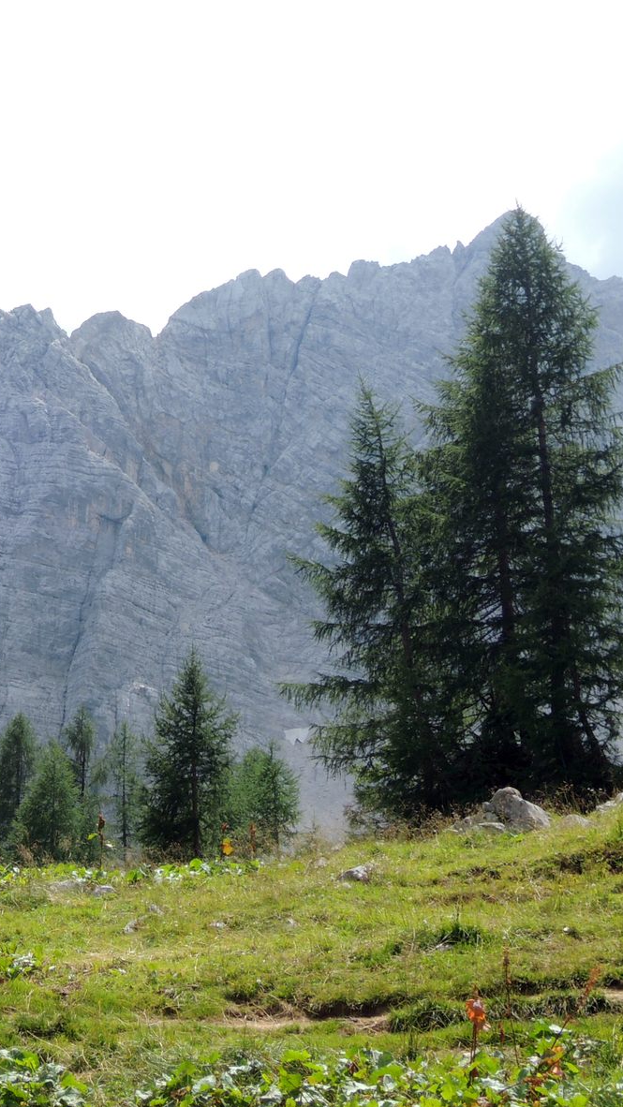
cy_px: 556
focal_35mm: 59
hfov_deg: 19.4
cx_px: -89
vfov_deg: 35.4
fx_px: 1732
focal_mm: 7.2
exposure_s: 1/160
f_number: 7.4
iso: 100
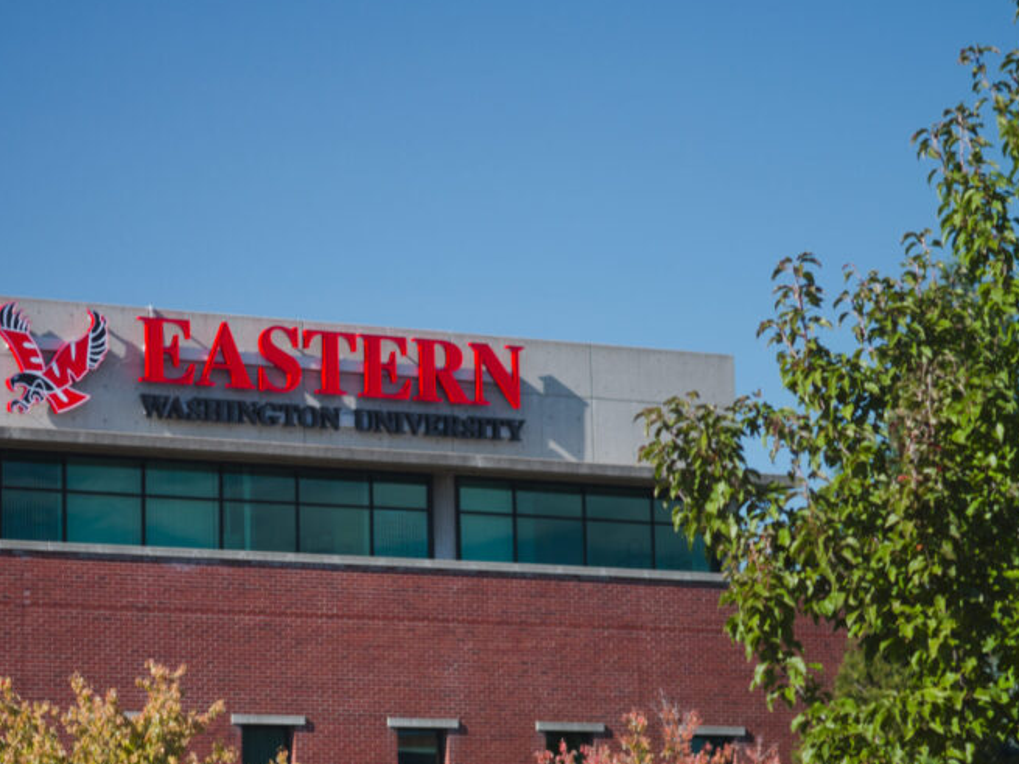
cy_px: 493
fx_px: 3642
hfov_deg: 15.9
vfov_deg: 12.0
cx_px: 306
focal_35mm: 124
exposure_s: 1/8
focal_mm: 55
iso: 100
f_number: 2.8
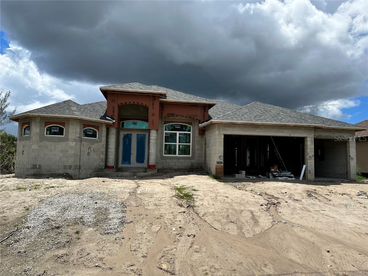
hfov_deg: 71.6
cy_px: 138
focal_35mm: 24
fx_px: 255
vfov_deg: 56.8
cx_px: 184
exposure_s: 1/7576
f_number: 1.78
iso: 80
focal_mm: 6.86
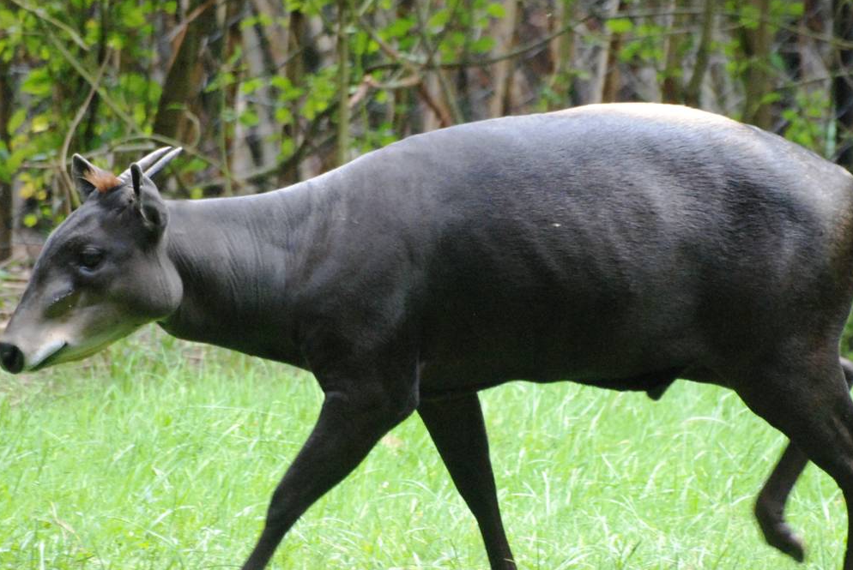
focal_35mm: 652
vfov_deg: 2.1
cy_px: 289
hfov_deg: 3.2
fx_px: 15464
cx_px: 492
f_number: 5.6
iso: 1600
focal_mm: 270
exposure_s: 1/160
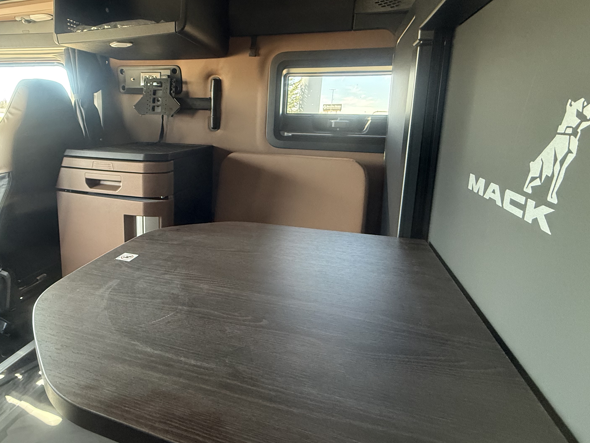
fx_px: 341
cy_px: 187
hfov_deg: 79.7
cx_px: 208
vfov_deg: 65.6
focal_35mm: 20
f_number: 2.2
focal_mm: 2.22
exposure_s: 1/60
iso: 500
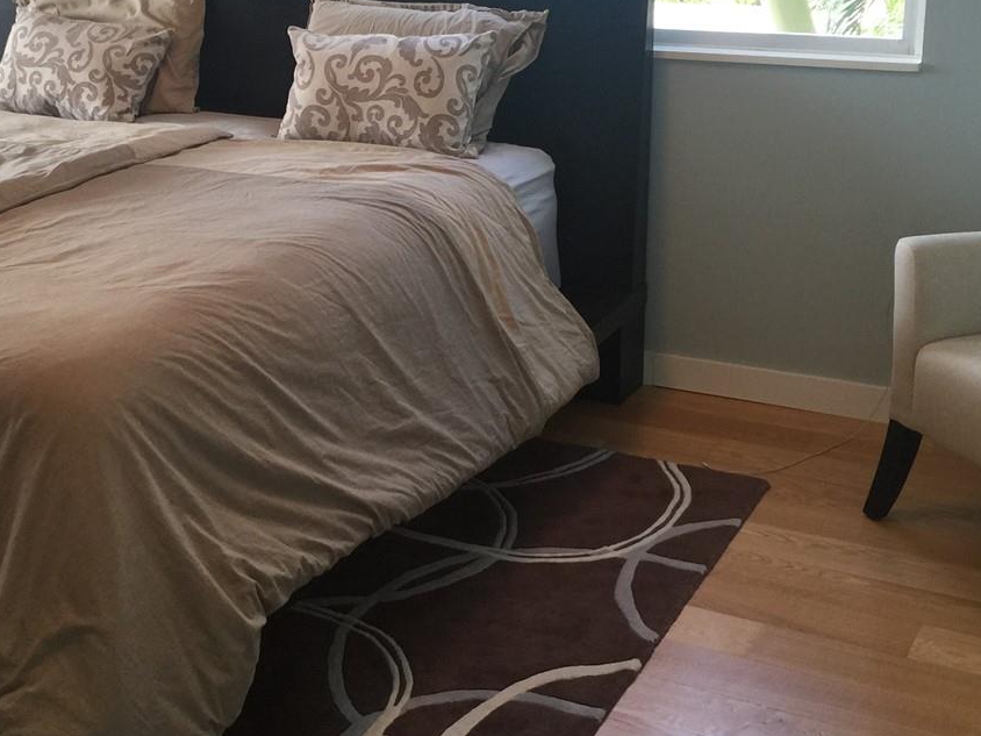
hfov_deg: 34.6
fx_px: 1559
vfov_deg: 26.5
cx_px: 321
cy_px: 274
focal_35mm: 55
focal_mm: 4.15
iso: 32
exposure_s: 1/30
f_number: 2.2
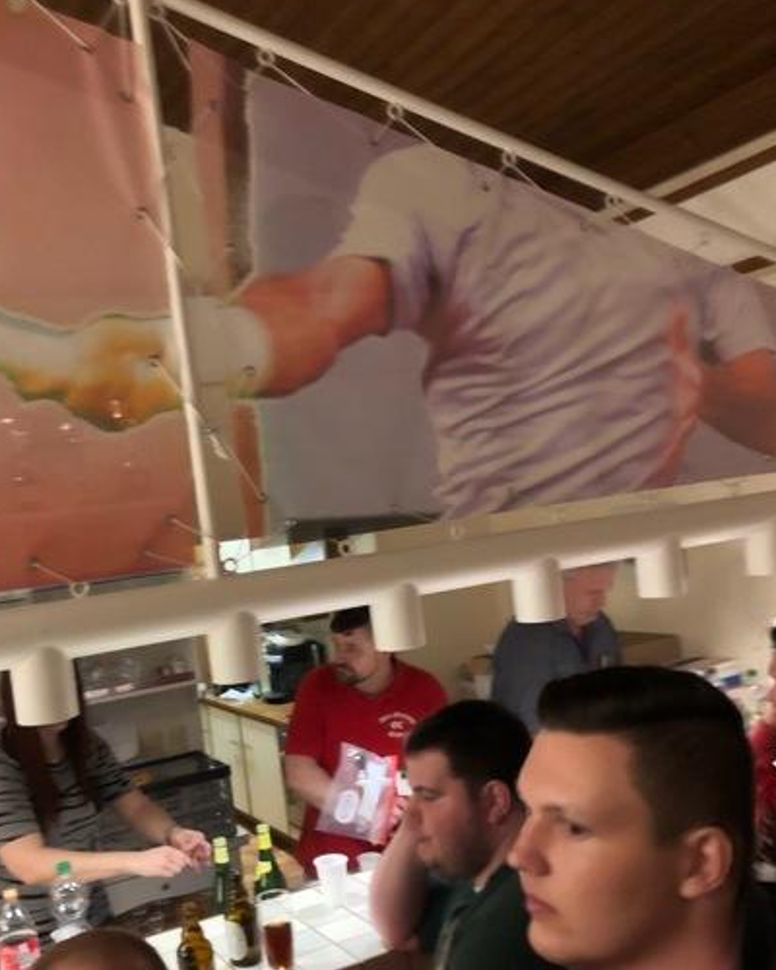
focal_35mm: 35
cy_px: 598
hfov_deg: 42.1
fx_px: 1005
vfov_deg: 51.1
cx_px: 316
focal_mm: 3.99
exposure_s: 1/20
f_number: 1.8
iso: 640
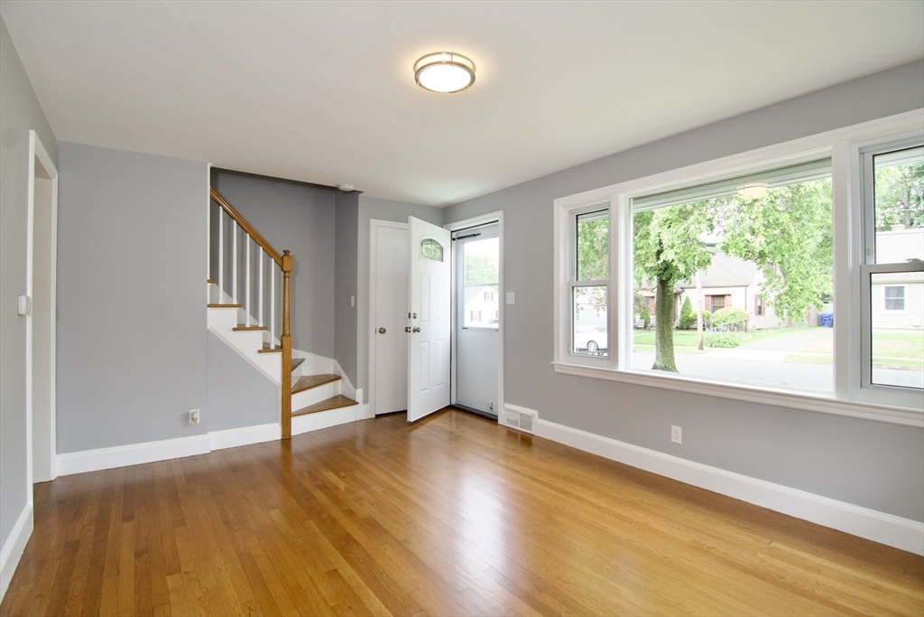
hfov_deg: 95.0
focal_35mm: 16
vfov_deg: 72.1
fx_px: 424
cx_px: 462
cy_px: 308
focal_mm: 11
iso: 320
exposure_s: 1/60
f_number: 5.6
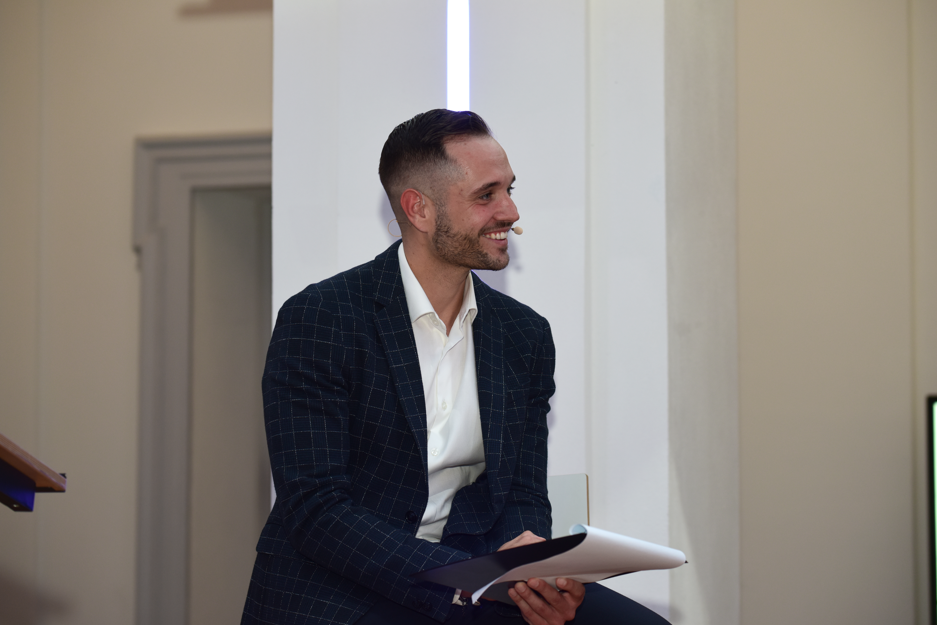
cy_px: 313
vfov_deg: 13.3
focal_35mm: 103
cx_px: 469
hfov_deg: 19.8
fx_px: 2681
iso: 500
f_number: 4
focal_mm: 102
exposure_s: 1/60
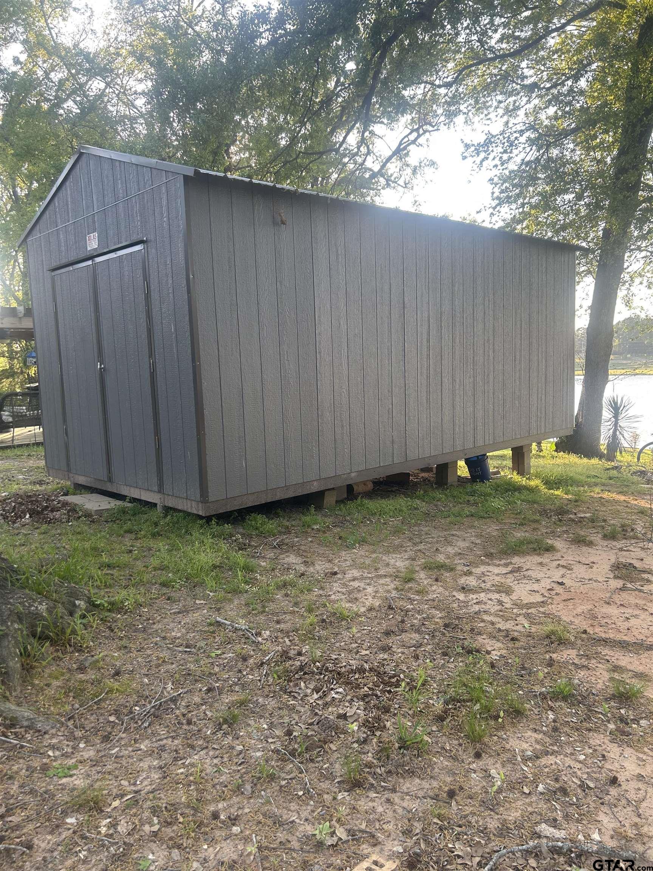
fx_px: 654
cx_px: 326
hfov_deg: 53.1
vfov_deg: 67.3
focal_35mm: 26
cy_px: 436
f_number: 1.5
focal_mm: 5.7
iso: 50
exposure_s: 1/216
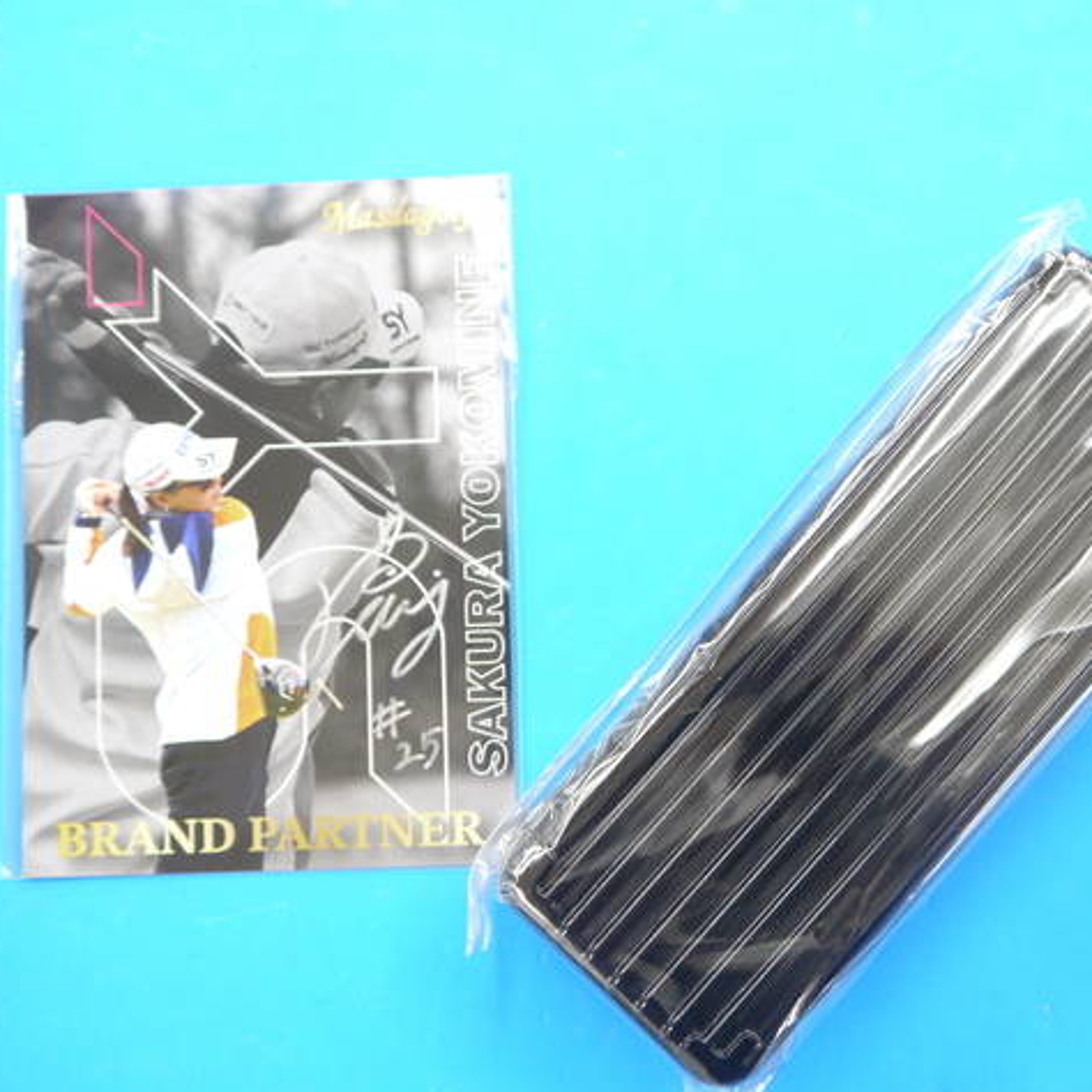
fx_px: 1535
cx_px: 611
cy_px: 548
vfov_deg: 39.2
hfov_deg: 39.1
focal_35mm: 43
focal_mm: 18
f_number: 4.1
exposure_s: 1/60
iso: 640
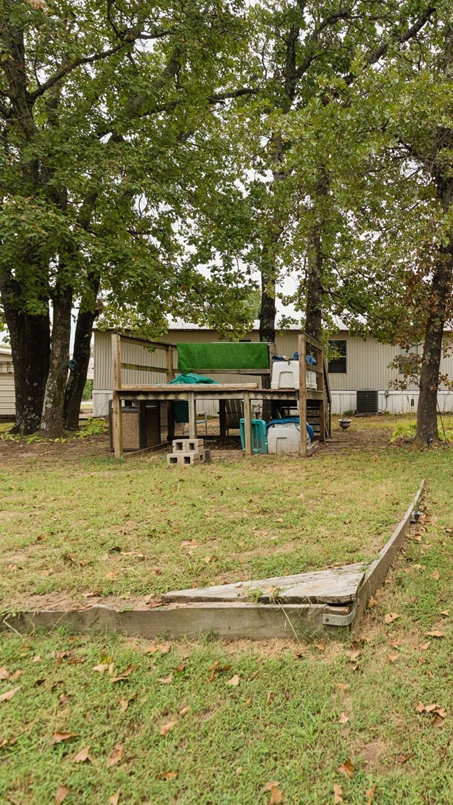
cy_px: 401
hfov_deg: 43.7
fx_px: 491
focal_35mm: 23
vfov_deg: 78.7
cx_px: 434
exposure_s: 1/1600
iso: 400
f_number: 2.8
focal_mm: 14
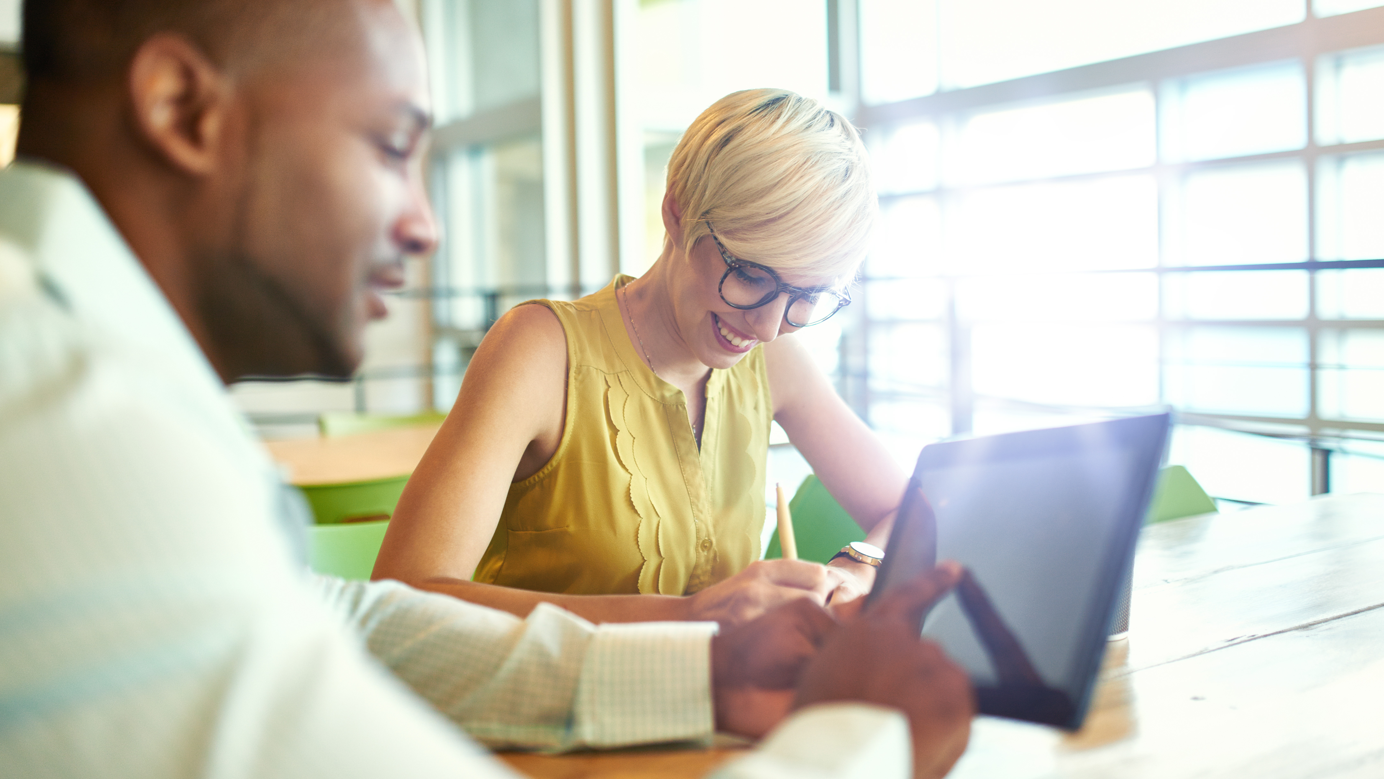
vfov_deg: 29.7
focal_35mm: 40
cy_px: 350
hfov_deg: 50.5
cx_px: 718
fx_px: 1468
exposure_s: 1/160
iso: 400
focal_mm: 35
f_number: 1.8
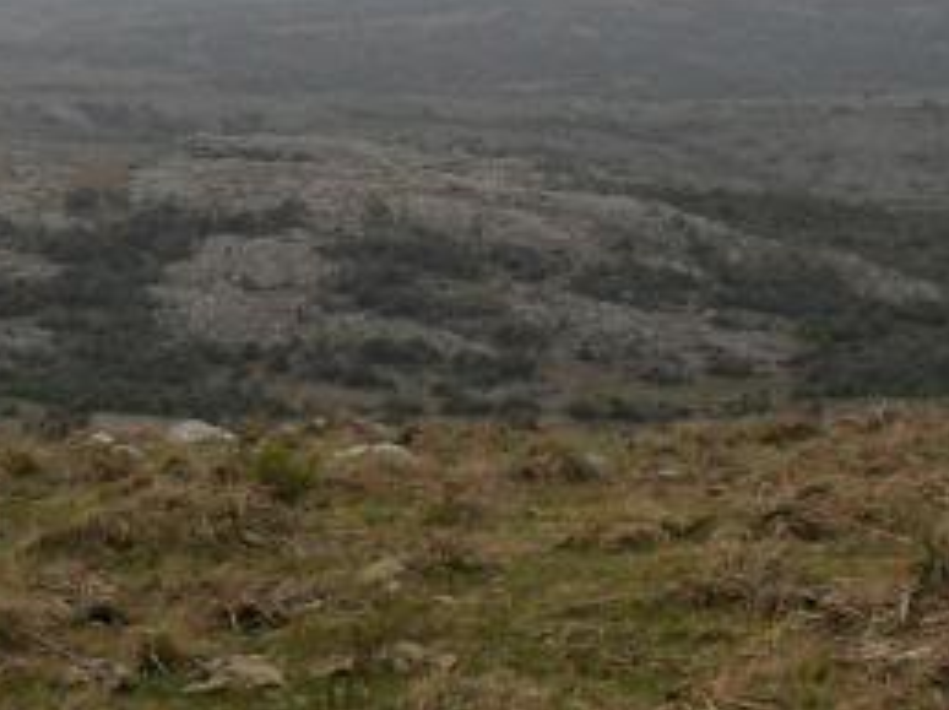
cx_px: 423
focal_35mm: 139
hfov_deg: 14.2
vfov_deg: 10.5
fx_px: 3807
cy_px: -107
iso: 100
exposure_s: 1/125
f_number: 8.9
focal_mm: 6.2
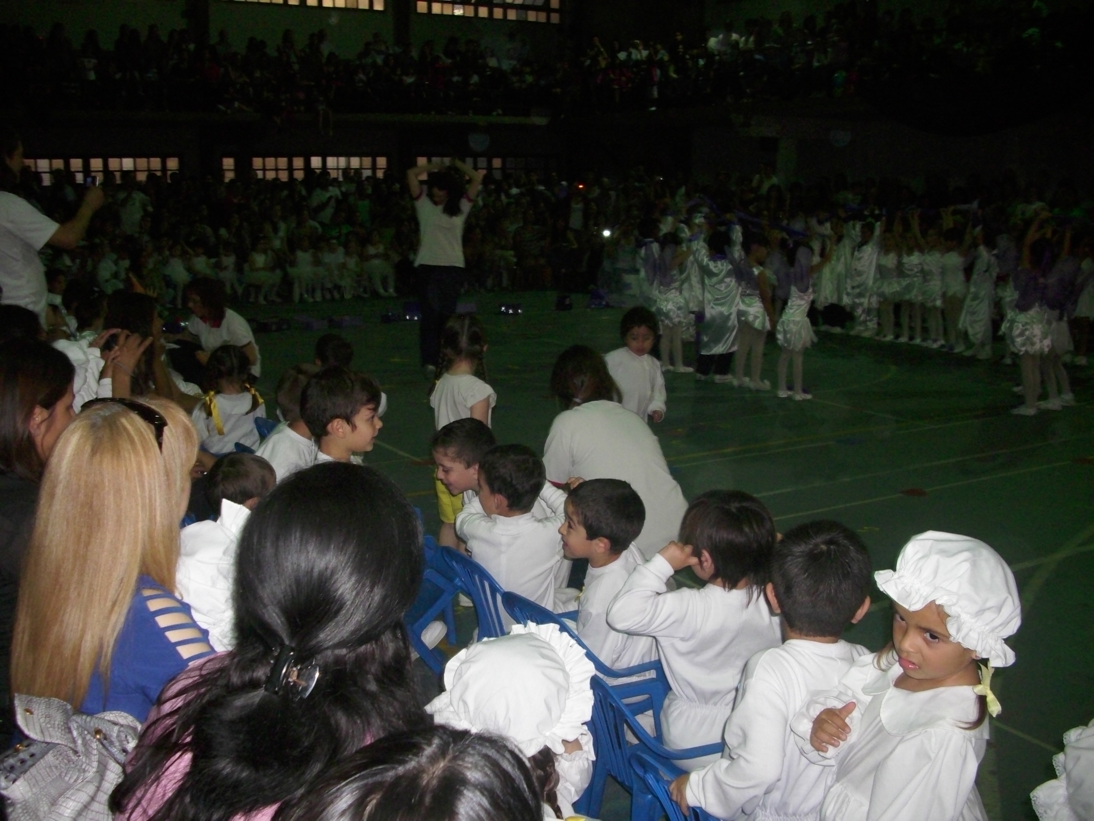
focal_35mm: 31
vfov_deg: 45.4
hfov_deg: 58.4
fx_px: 980
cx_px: 547
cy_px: 410
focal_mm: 6.2
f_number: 2.8
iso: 200
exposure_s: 1/30
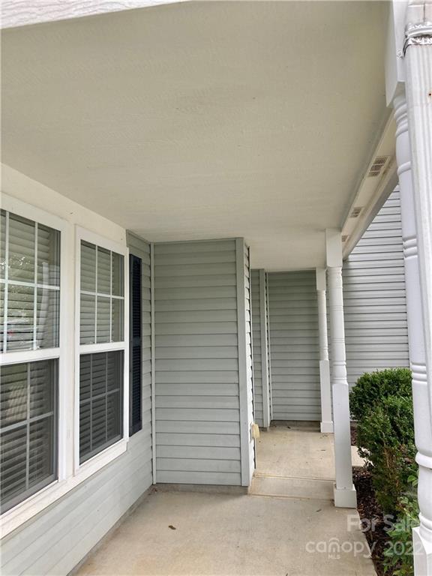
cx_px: 216
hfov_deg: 49.7
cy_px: 288
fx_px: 466
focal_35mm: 28
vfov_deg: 63.4
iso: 50
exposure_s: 1/121
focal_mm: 3.99
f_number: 1.8
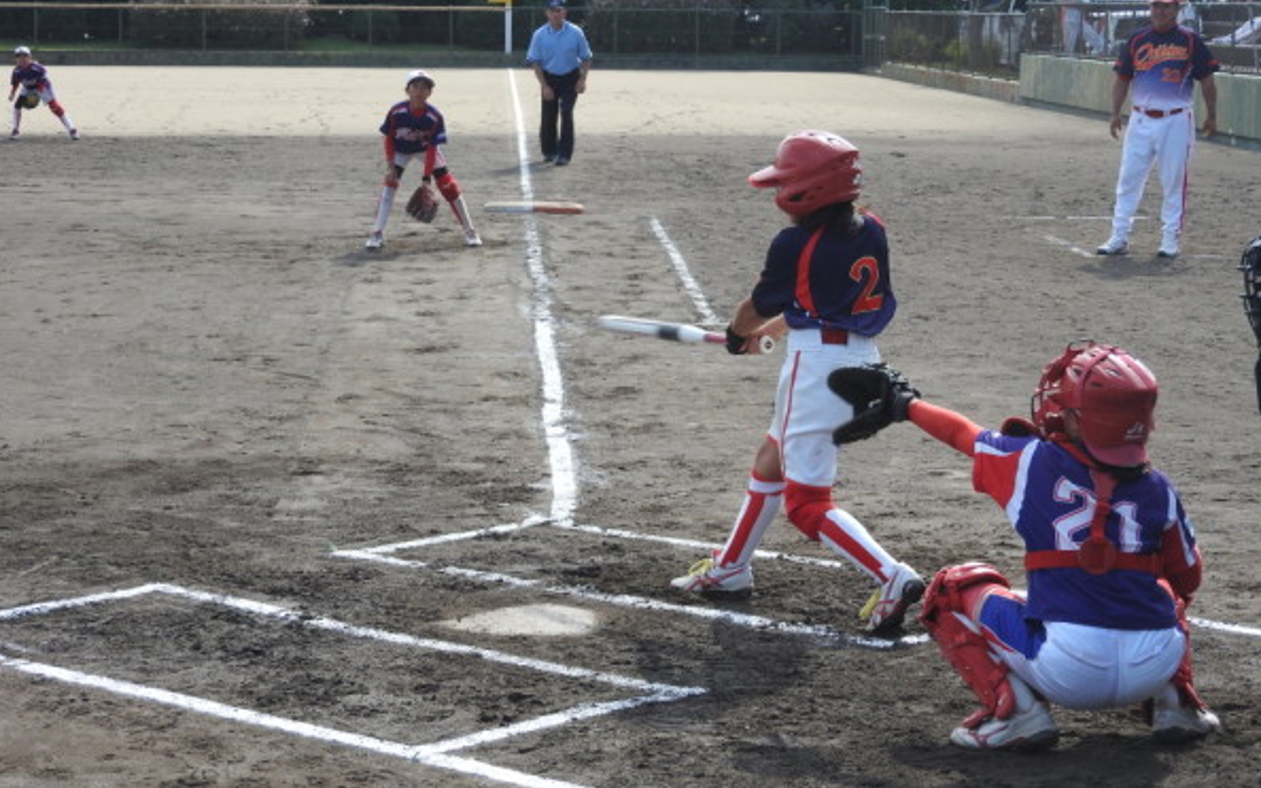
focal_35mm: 91
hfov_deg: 22.8
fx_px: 3127
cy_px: 376
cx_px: 635
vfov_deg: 14.4
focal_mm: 15.2
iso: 100
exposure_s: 1/400
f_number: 4.5
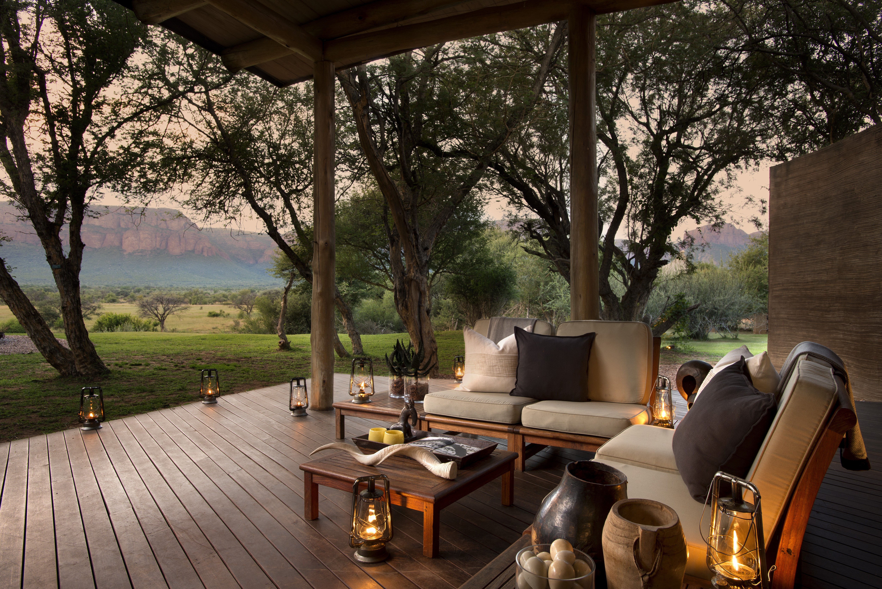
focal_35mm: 30
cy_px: 294
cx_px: 441
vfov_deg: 43.6
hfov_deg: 61.9
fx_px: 735
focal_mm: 30
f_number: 9.5
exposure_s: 1.5
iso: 200
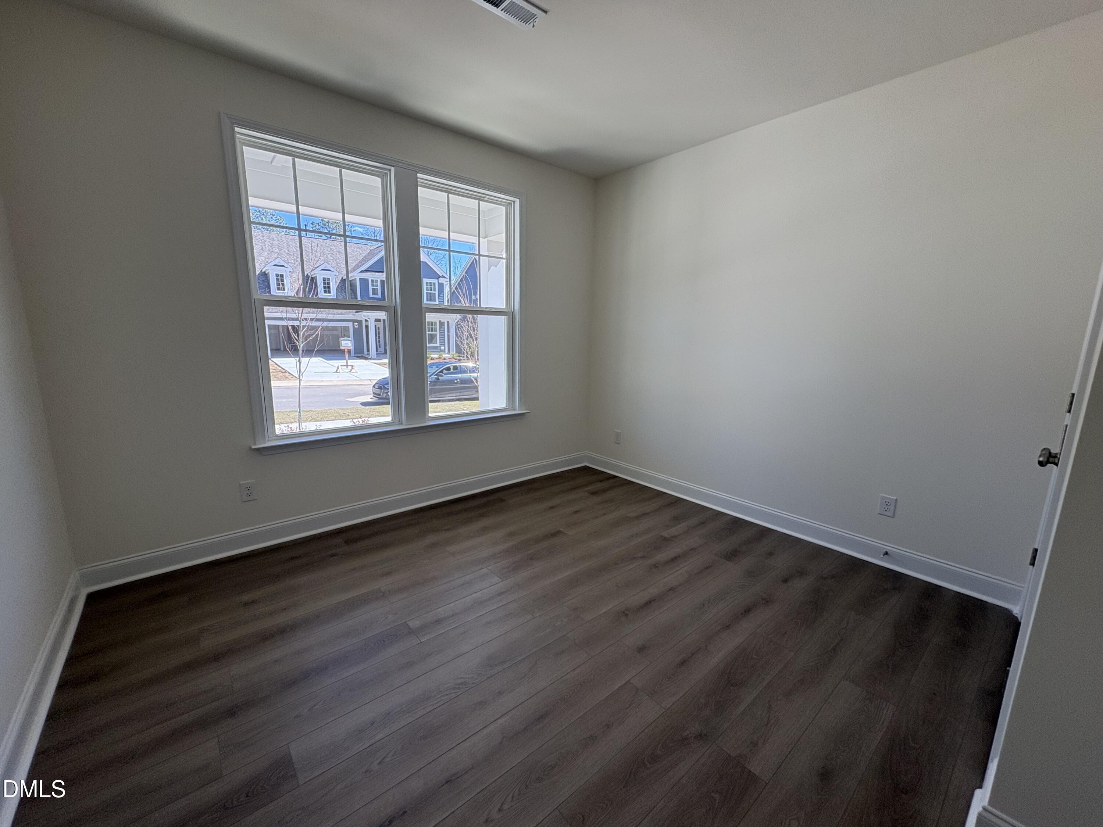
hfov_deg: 102.1
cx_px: 552
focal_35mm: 14
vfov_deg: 85.7
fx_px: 446
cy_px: 414
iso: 64
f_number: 2.2
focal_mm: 2.22
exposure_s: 1/190
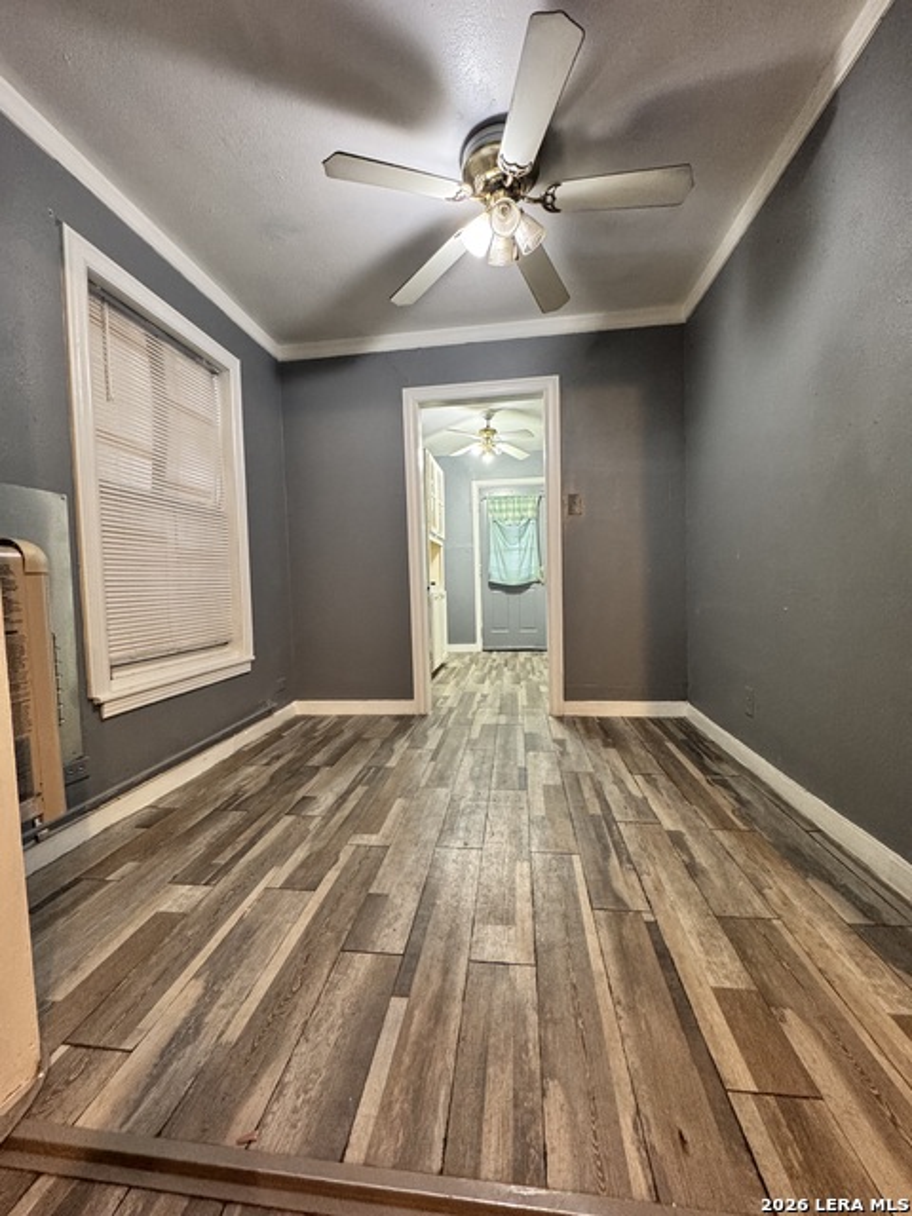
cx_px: 456
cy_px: 608
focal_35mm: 14
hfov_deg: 85.7
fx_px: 492
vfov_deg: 102.1
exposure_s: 1/60
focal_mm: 2.22
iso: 500
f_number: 2.2
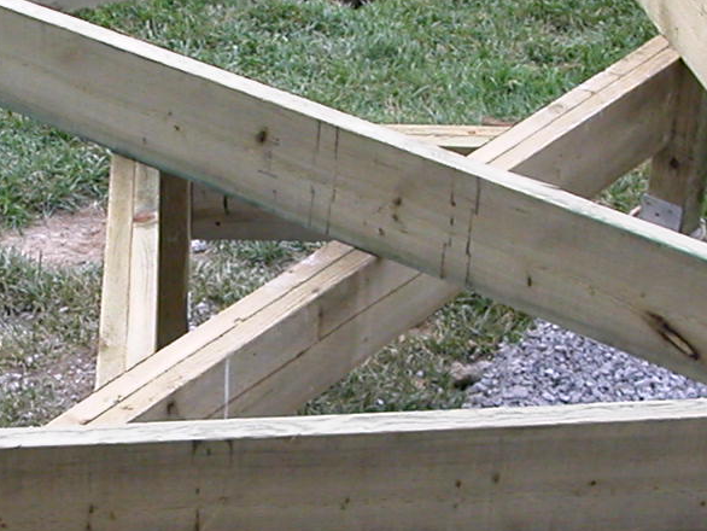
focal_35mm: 101
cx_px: 244
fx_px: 2064
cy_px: 334
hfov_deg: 19.4
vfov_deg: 14.6
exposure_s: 1/59.6
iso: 100
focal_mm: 5.6
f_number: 2.7
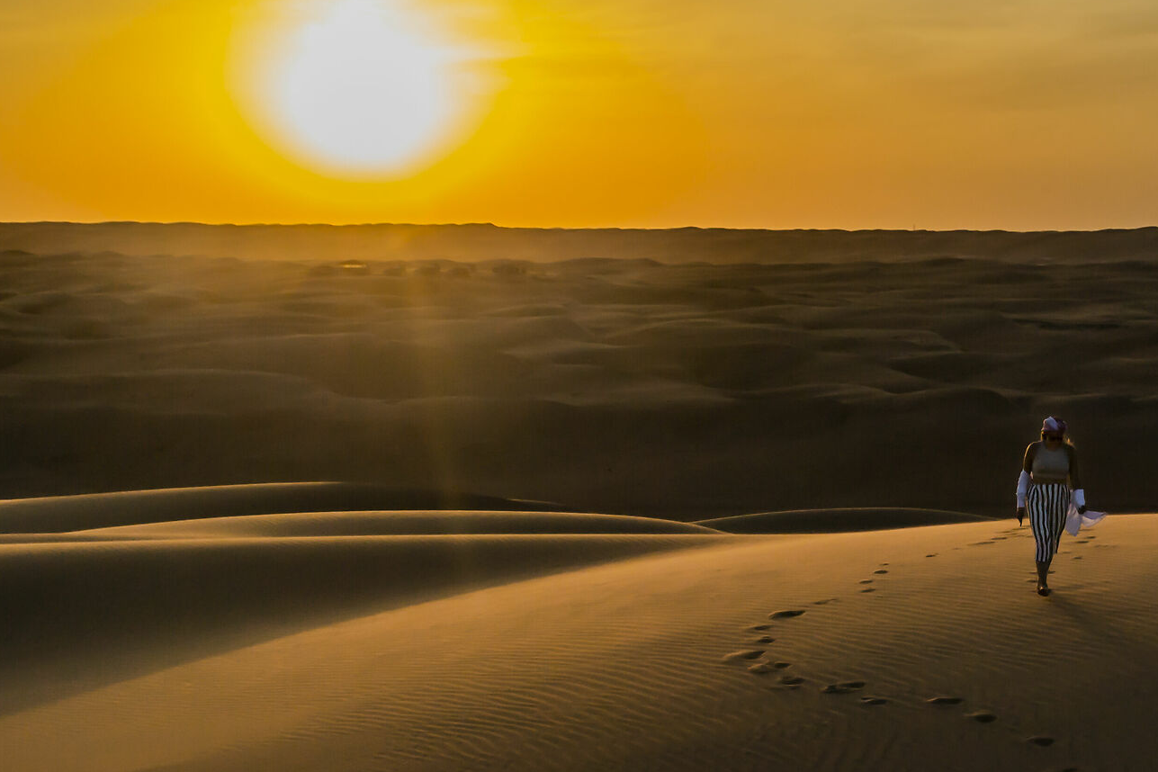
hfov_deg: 28.2
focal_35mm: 70
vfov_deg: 19.3
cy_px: 615
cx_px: 933
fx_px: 2249
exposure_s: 1/500
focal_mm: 25
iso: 360
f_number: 11
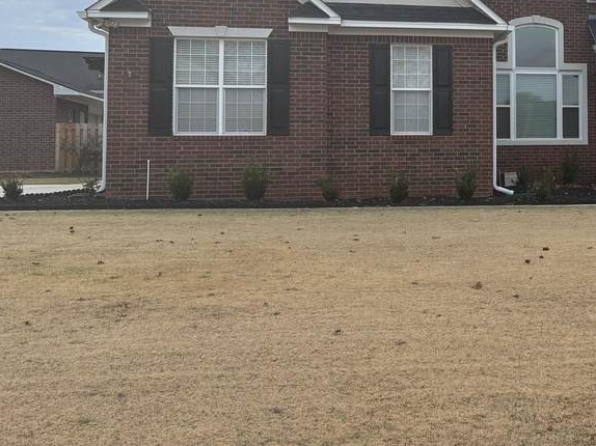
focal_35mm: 58
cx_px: 645
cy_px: 107
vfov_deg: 24.9
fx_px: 998
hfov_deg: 30.1
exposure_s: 1/136
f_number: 1.6
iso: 50
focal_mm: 5.96
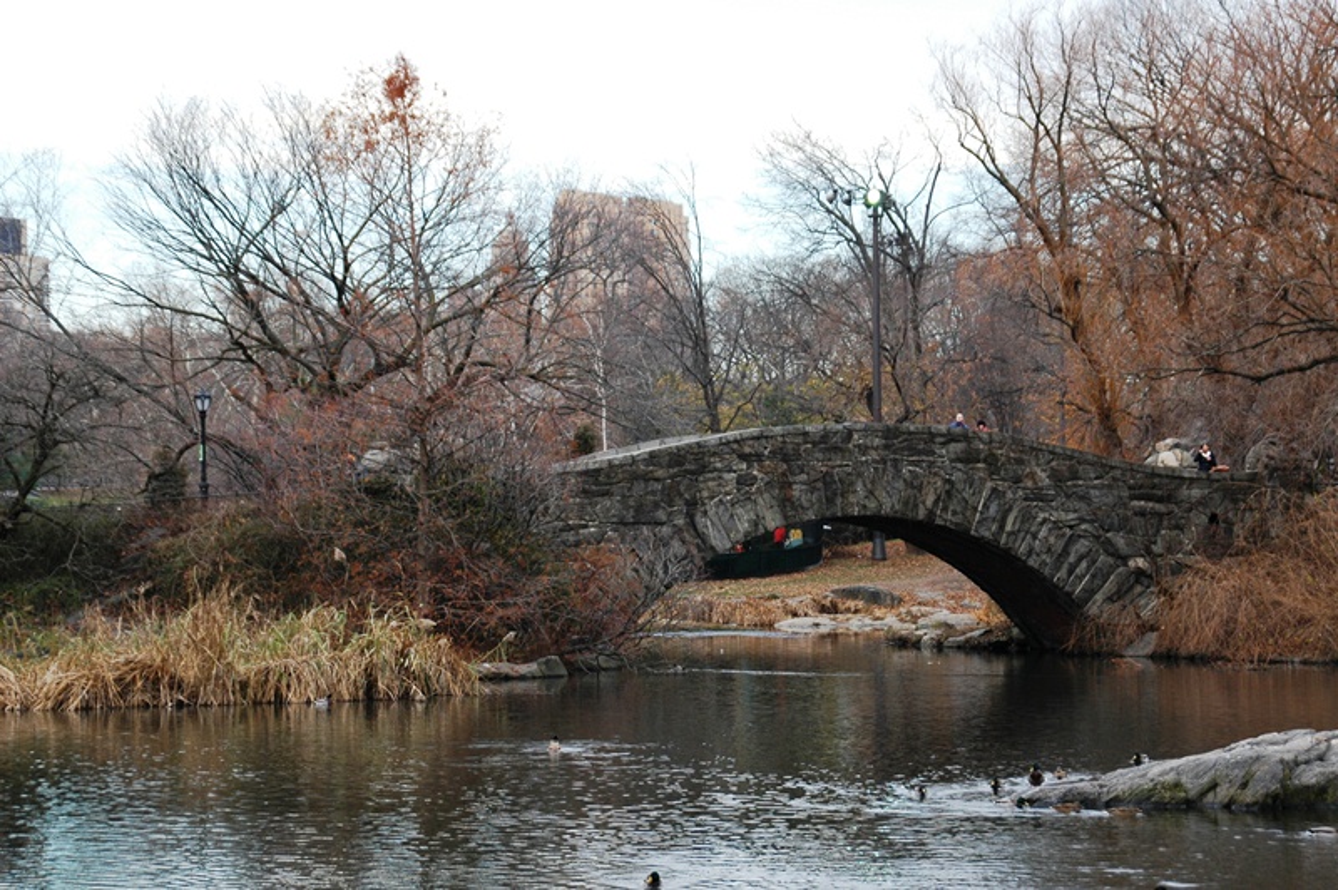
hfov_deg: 24.2
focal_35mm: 84
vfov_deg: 16.2
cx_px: 669
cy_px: 445
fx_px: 3119
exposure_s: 1/60
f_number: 7.1
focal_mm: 56
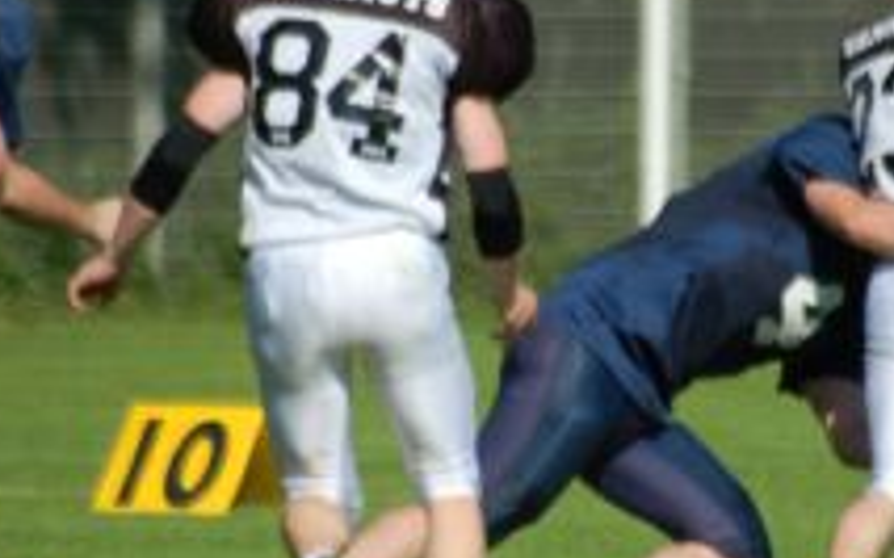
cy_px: 298
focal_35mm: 974
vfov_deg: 1.3
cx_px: 615
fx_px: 23725
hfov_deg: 2.2
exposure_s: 1/1000
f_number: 5.6
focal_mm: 300
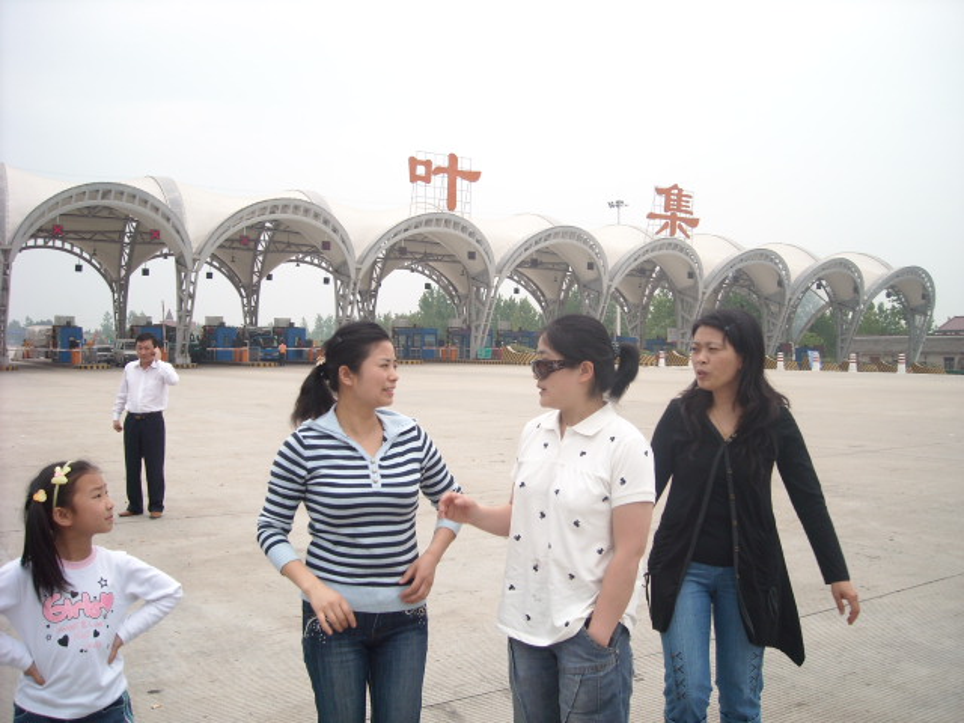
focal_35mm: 35
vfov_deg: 40.7
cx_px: 482
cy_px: 362
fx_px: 975
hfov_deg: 52.6
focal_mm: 5.7
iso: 64
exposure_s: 1/141
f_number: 5.6
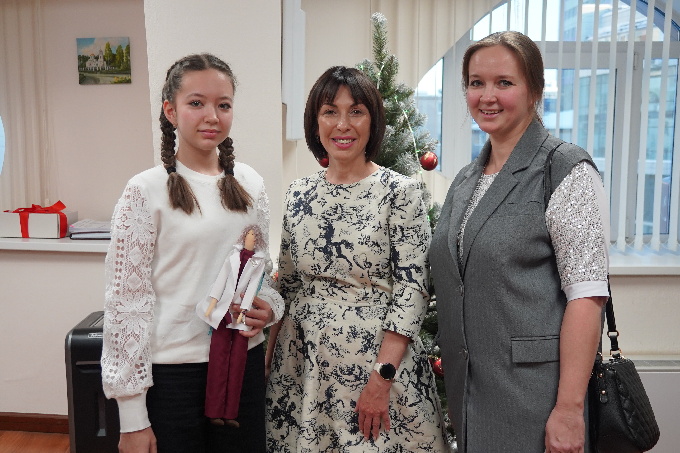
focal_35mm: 42
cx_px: 340
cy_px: 226
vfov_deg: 31.9
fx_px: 793
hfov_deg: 46.4
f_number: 4.5
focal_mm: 28
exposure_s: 1/160
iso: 1250
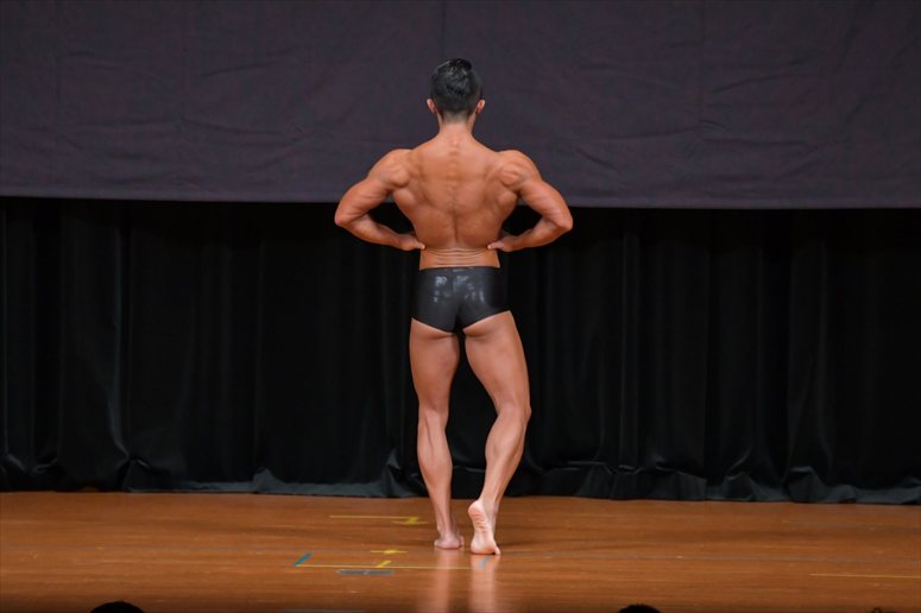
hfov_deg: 7.6
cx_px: 460
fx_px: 6904
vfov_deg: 5.1
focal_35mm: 270
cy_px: 306
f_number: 5.6
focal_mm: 180
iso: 4000
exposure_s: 1/400
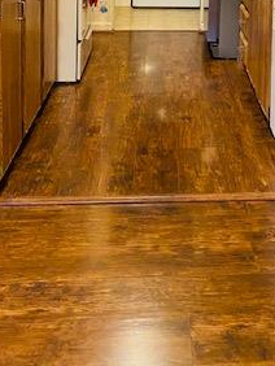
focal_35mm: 59
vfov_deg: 29.7
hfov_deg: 24.3
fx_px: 624
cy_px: -29
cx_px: 232
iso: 400
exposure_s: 1/60
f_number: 1.8
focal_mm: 4.25
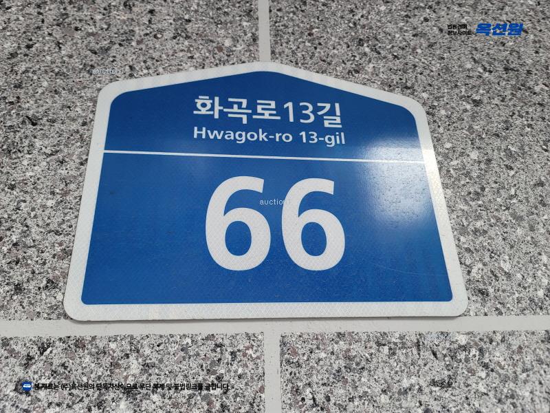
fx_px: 397
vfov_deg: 54.9
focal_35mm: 25
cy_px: 206
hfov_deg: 69.4
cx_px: 275
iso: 100
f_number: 1.8
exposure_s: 1/120
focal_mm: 7
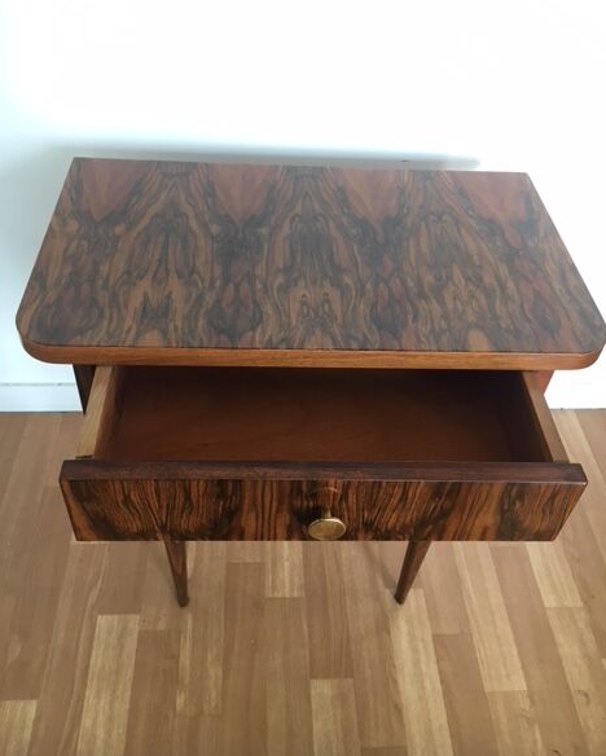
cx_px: 302
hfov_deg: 47.2
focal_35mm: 31
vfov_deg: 57.1
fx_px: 694
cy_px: 348
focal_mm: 4.15
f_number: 2.2
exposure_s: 1/33
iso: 80
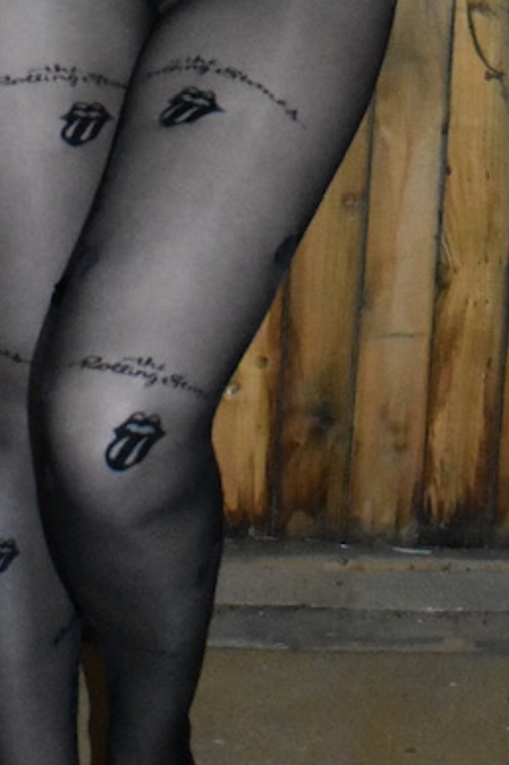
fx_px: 2103
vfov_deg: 19.1
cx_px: 297
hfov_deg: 13.8
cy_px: -229
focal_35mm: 99
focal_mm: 20
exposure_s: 1/60
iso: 6400
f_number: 3.5
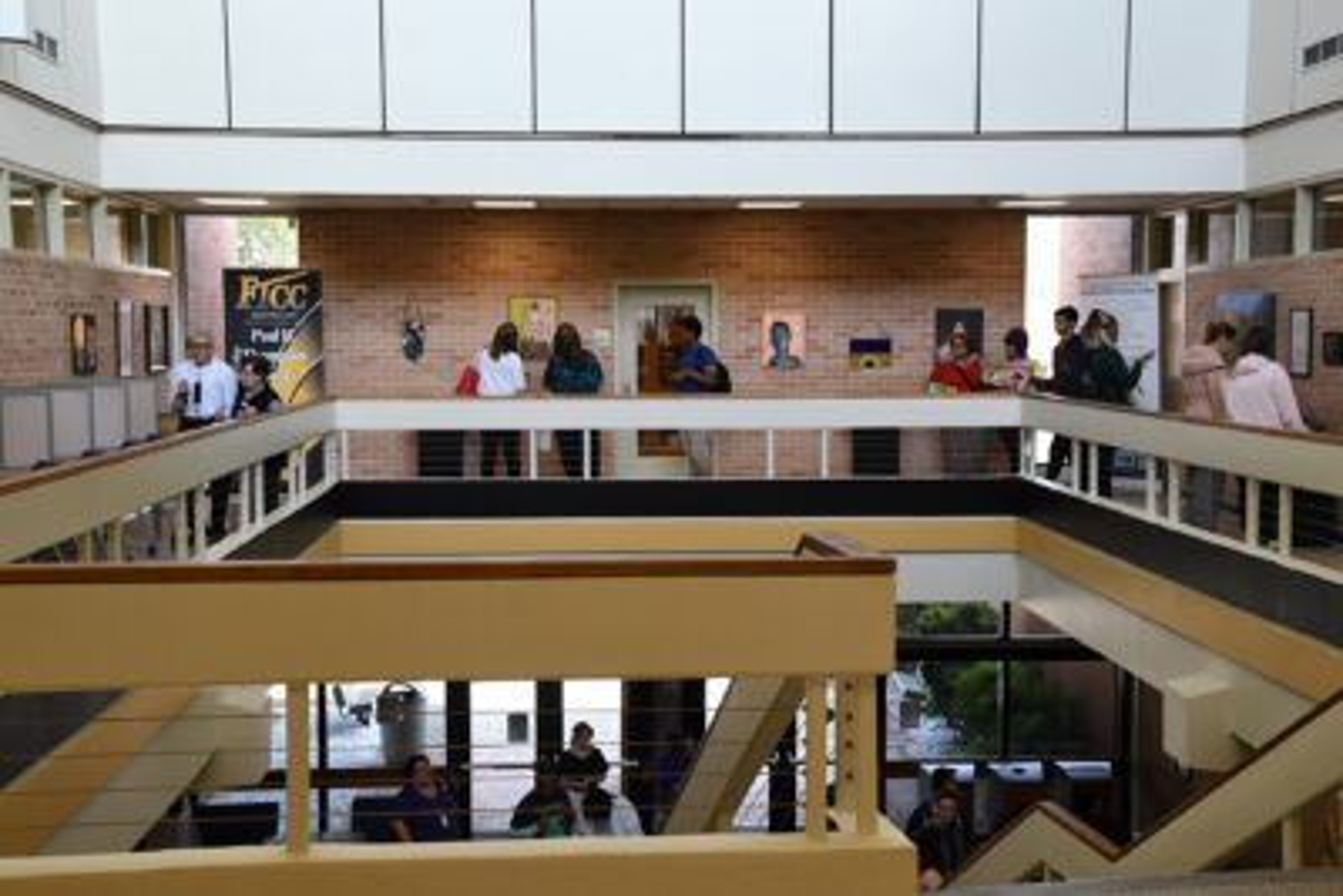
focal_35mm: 45
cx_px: 672
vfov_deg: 29.9
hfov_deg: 43.6
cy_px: 448
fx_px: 1679
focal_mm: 30
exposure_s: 1/250
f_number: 6.3
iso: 1250
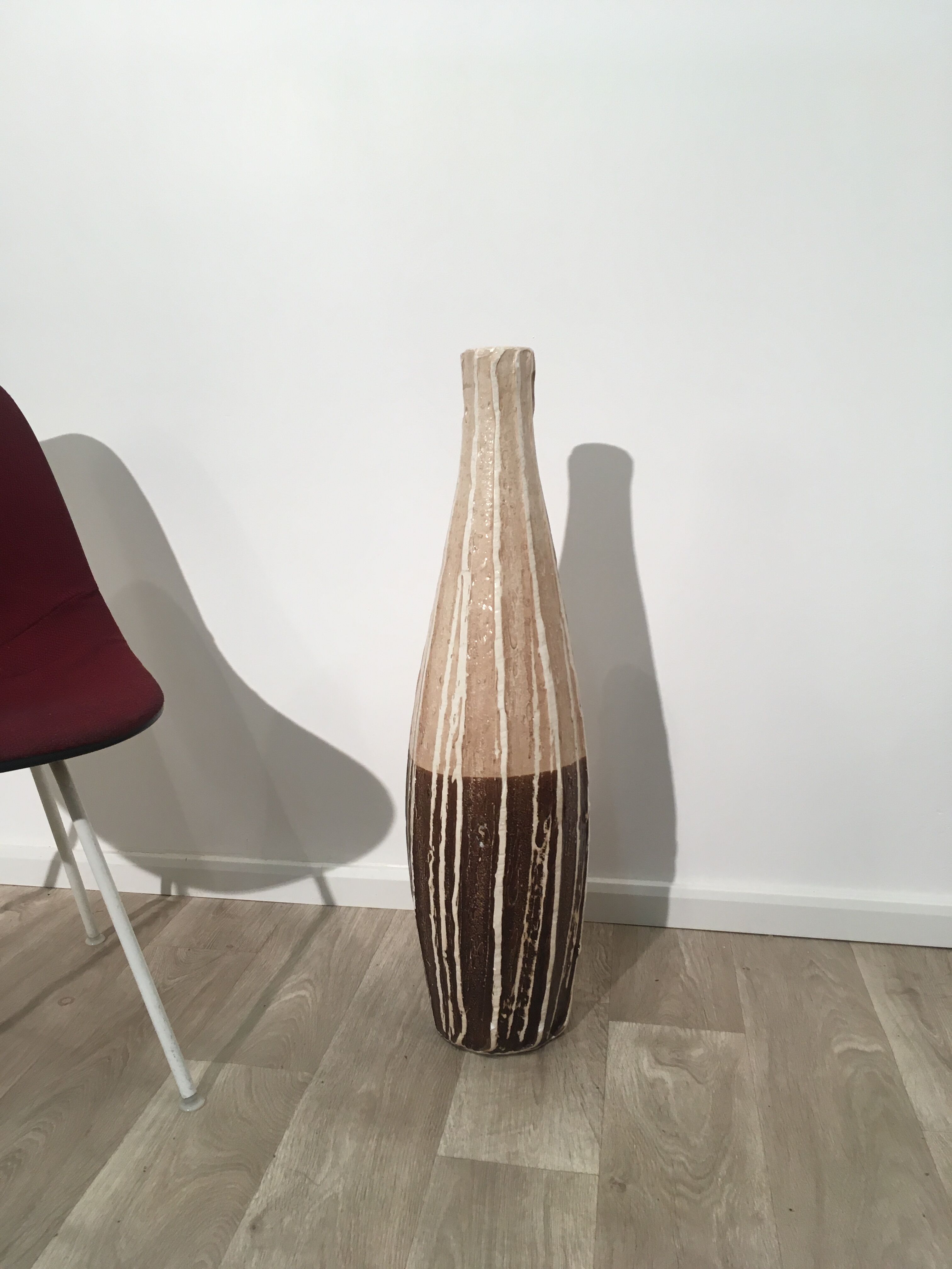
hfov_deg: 48.2
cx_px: 476
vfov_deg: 61.7
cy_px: 634
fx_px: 1063
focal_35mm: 29
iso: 32
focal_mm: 4.15
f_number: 2.2
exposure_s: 1/33
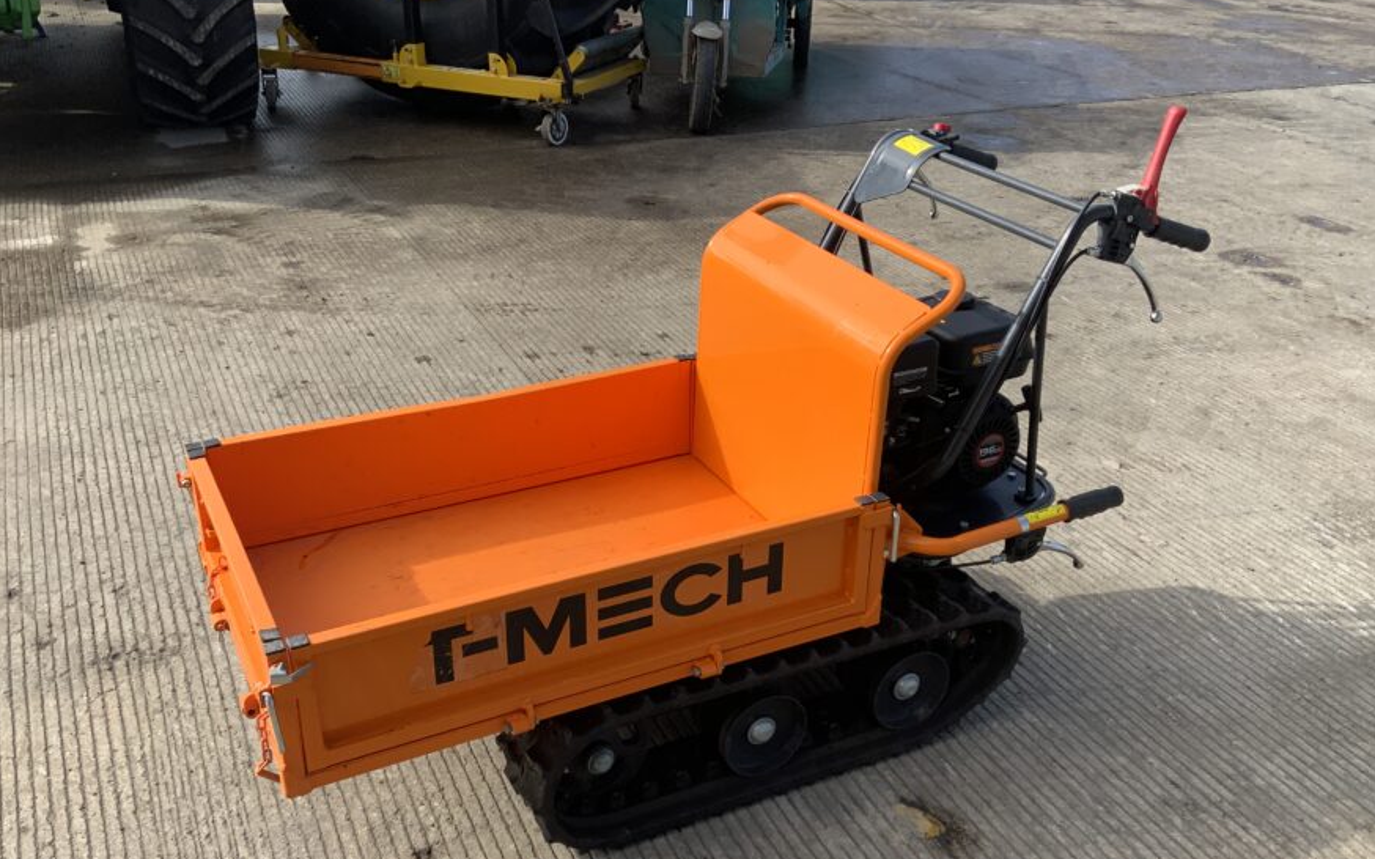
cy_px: 480
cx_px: 702
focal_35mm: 36
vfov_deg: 35.3
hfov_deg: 54.0
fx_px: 1349
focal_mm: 3
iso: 16
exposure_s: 1/1121
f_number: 1.8
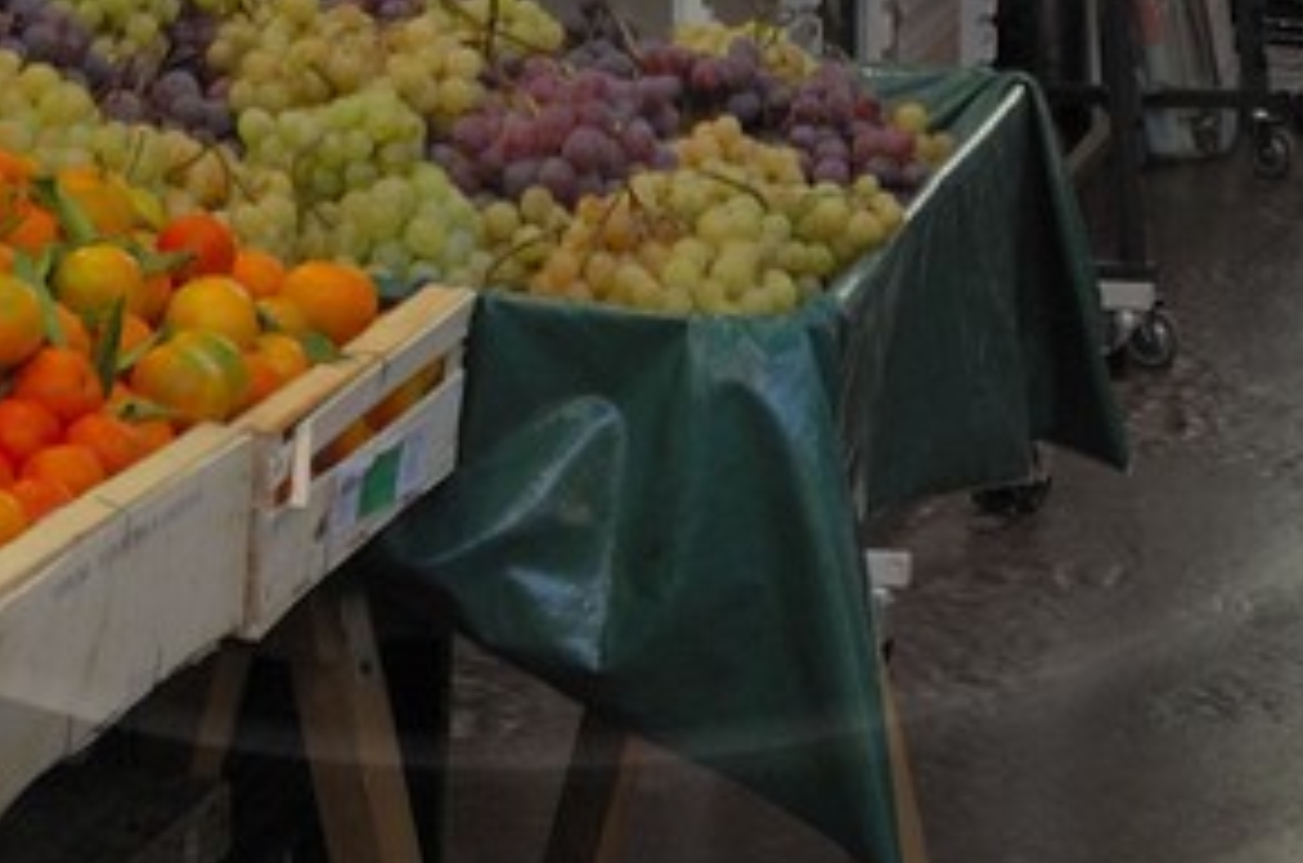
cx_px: 499
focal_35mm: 141
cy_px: -876
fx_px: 5084
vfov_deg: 9.1
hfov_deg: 14.6
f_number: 5.6
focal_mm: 17
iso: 100
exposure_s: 1/15
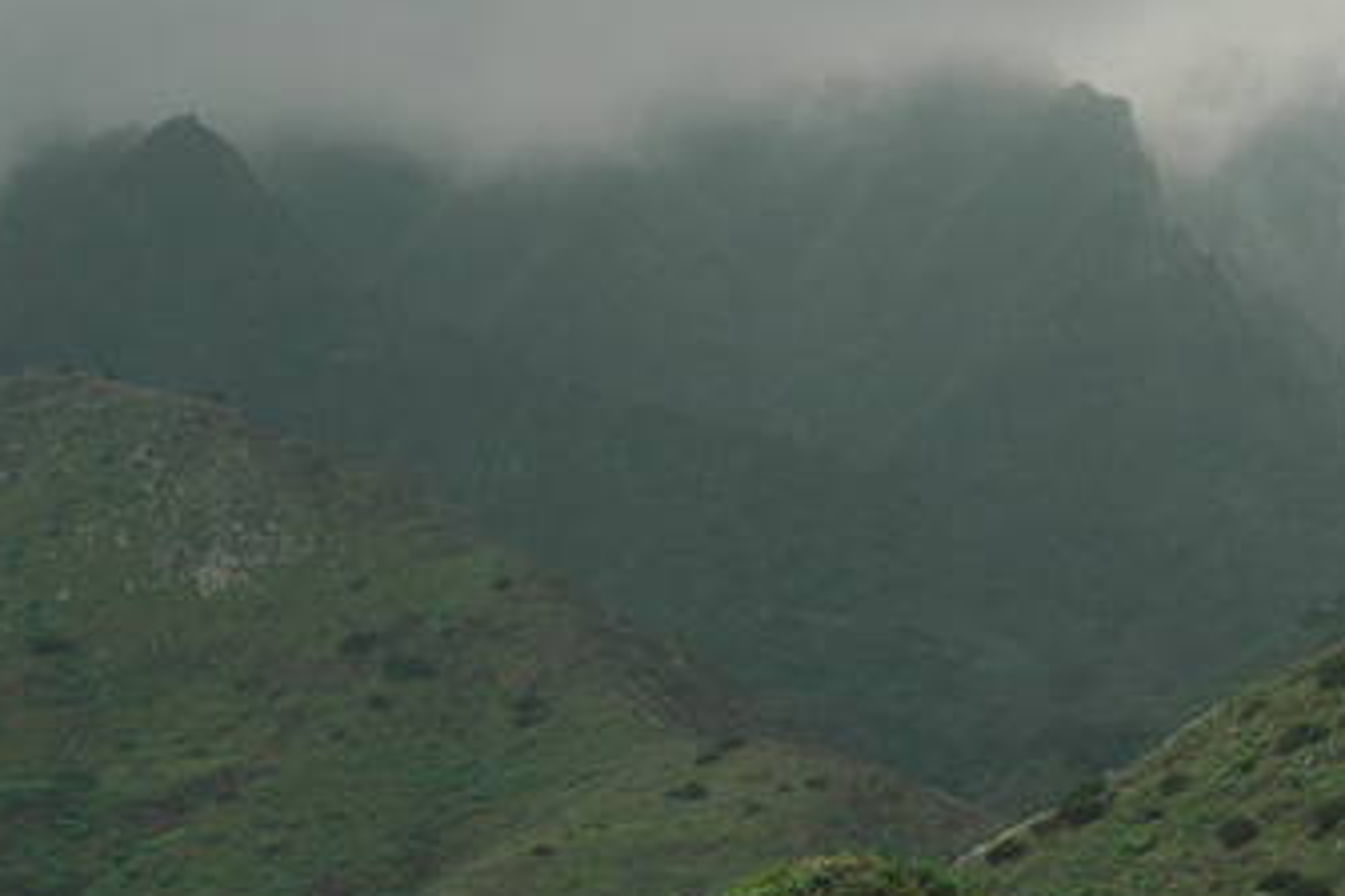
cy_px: 534
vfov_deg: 8.2
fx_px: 6239
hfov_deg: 12.3
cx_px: 1017
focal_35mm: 167
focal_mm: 52
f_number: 6.3
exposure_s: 1/60
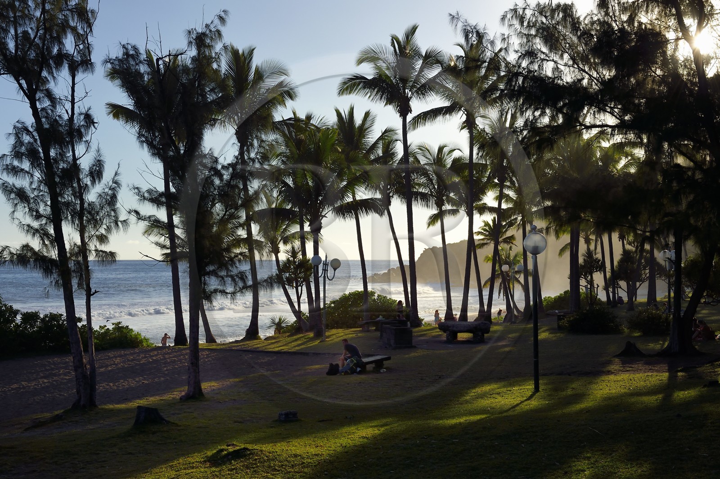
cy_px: 240
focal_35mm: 48
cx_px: 360
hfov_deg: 41.1
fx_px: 959
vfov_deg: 28.0
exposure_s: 1/400
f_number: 11
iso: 200
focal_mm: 48
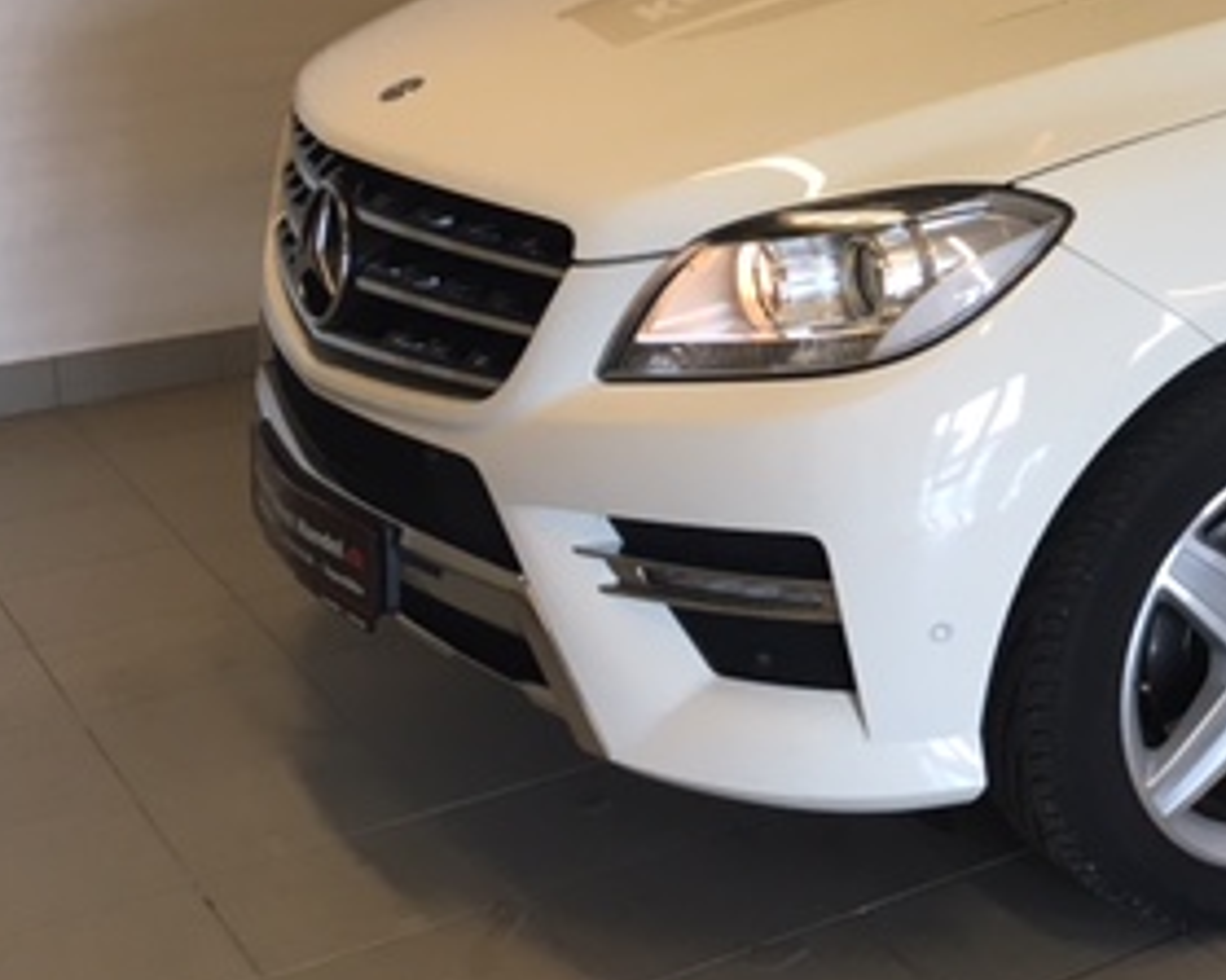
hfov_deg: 26.6
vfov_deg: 23.1
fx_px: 2358
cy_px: 198
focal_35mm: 65
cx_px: 1384
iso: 32
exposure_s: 1/33
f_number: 2.2
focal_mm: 4.15
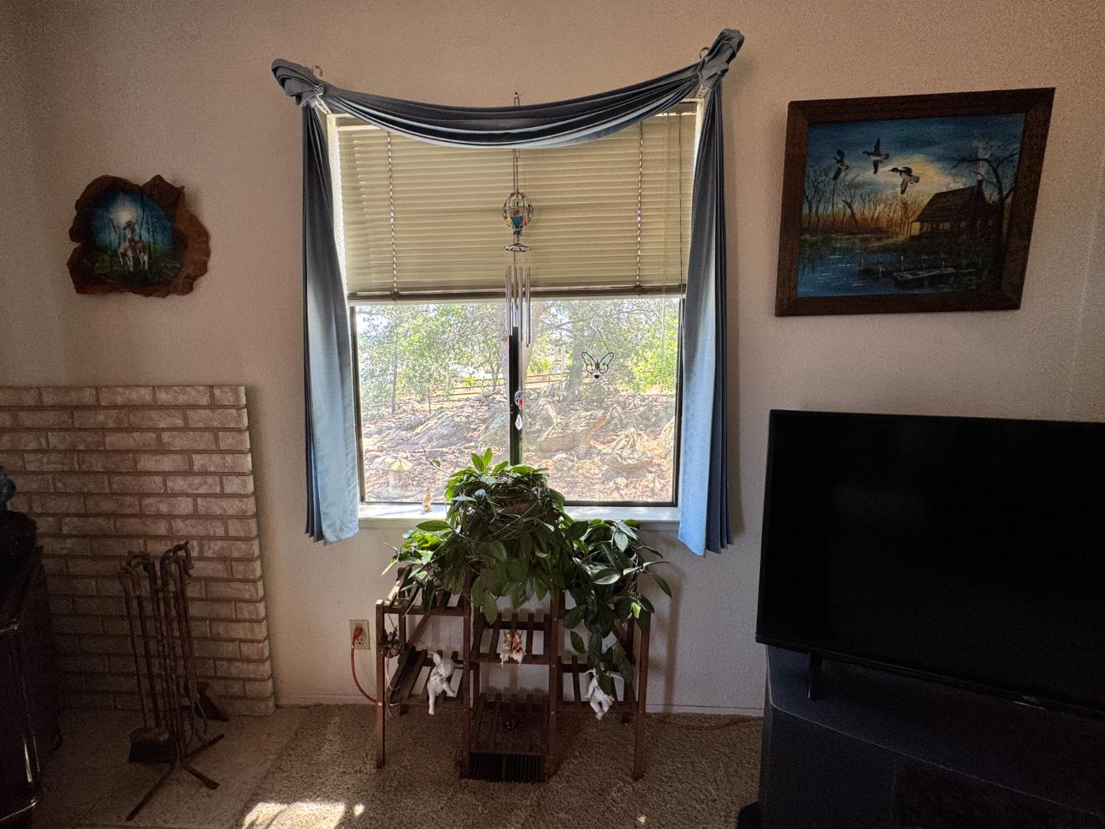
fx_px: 479
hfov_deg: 98.0
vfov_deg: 81.7
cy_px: 413
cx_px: 519
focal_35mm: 15
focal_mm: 2.22
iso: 100
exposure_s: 1/99
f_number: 2.2
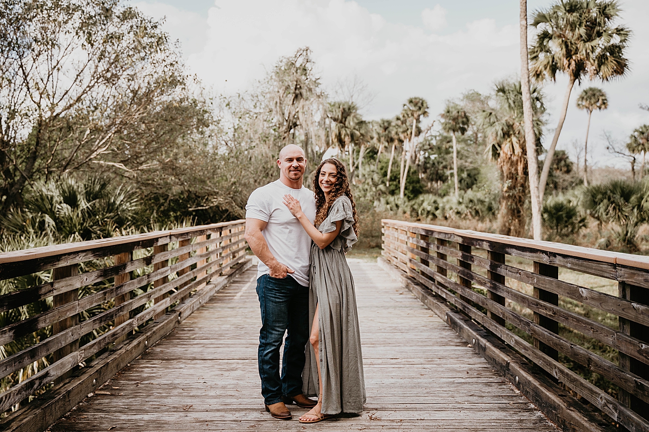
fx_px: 703
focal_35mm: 39
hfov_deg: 49.6
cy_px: 216
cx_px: 324
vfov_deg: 34.2
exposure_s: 1/800
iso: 250
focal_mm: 39
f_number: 2.8
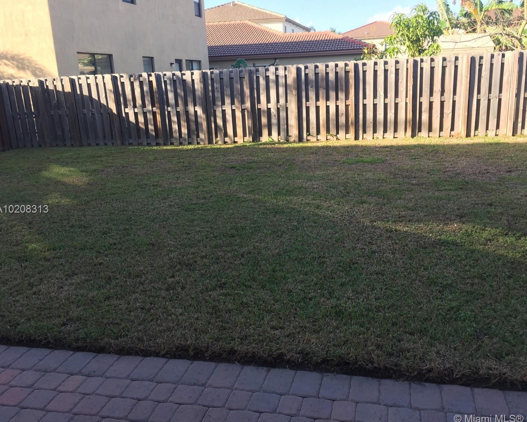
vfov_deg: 47.1
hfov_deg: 57.1
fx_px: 484
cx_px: 282
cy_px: 210
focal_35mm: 31
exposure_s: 1/359
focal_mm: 4.15
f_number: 2.2
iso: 32
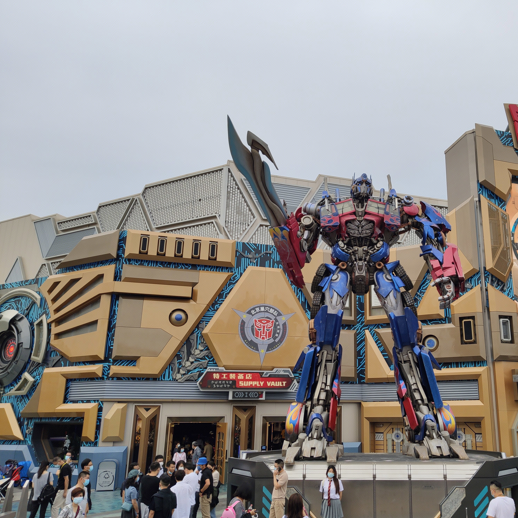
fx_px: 525
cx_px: 348
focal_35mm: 31
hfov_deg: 51.5
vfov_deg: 52.5
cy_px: 262
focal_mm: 4.75
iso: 112
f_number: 1.75
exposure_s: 1/1203
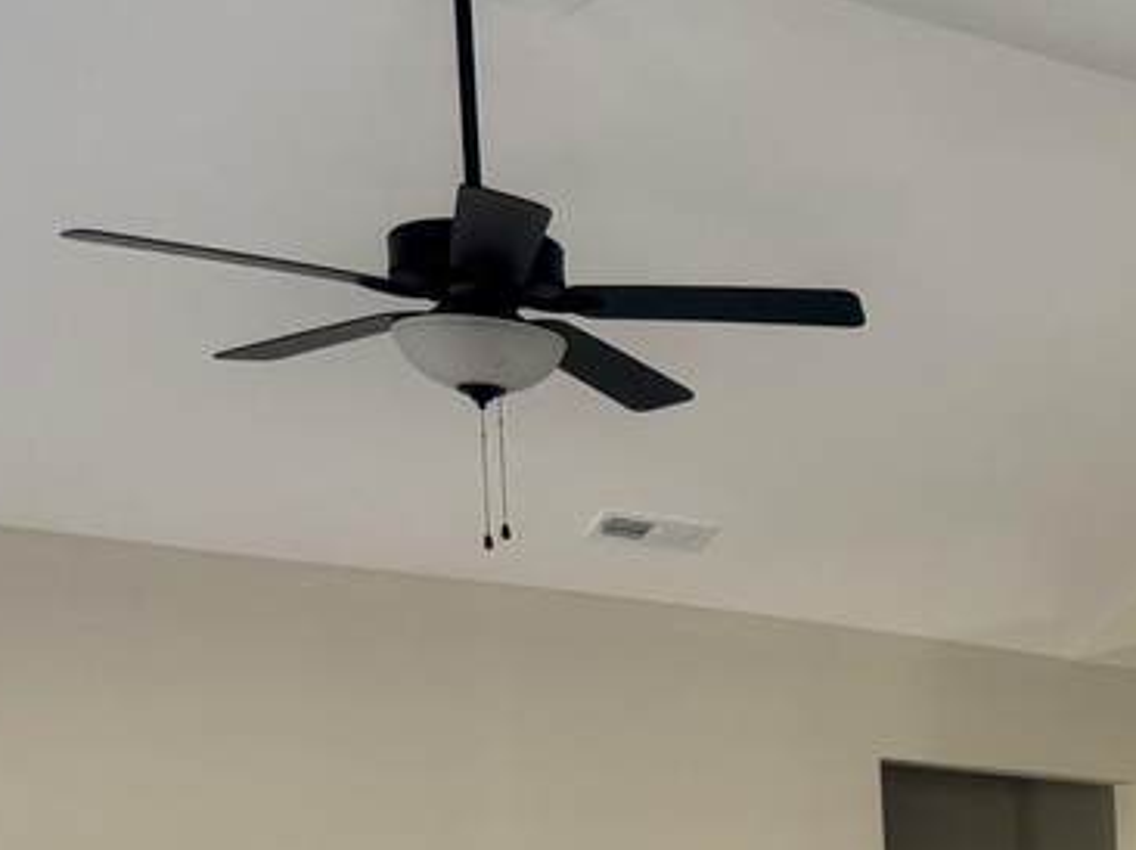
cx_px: 1592
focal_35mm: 84
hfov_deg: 20.6
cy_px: 1281
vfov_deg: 16.1
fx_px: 2755
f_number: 1.78
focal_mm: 6.76
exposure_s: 1/121
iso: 160
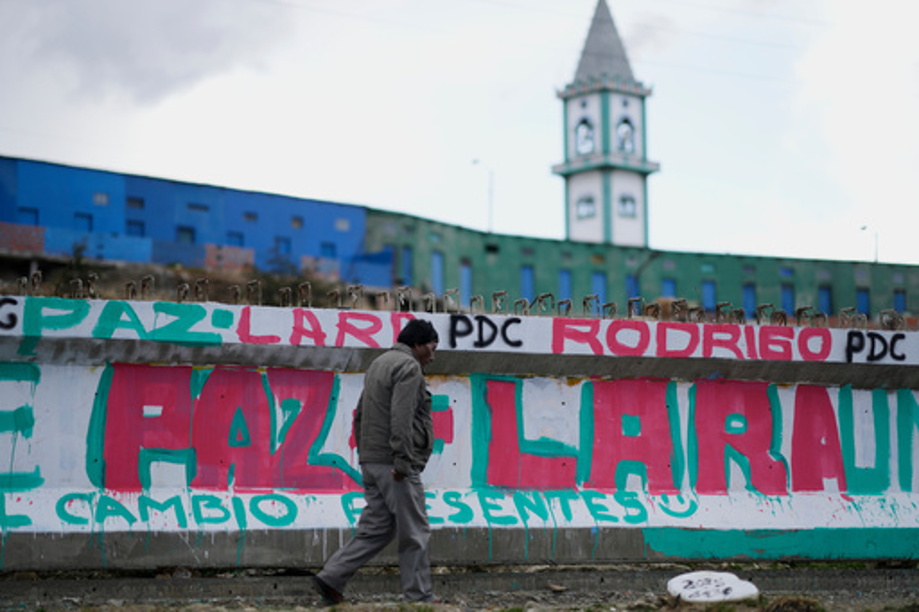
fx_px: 2169
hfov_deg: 23.9
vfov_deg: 16.1
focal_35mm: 85
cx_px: 460
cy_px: 306
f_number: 1.4
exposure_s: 1/3200
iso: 100
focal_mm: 85
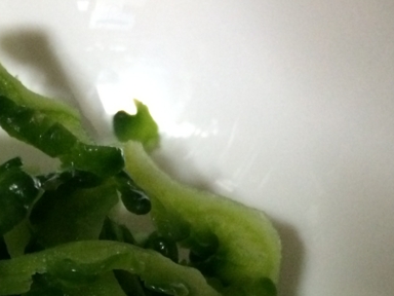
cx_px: 22
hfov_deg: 23.6
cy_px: 382
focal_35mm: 80
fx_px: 911
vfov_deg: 17.3
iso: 320
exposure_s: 1/15
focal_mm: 4.12
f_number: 2.2
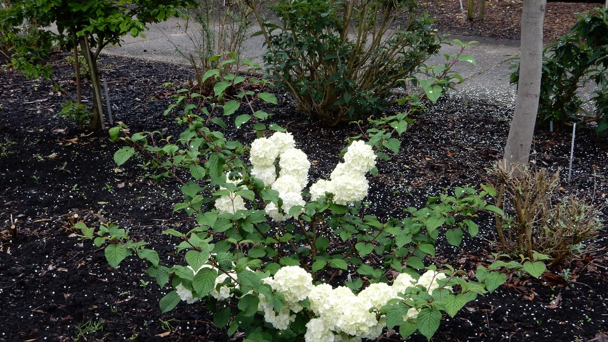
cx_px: 304
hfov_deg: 43.7
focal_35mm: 47
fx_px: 758
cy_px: 225
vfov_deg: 25.3
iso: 125
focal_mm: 7.6
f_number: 4.2
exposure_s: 1/125
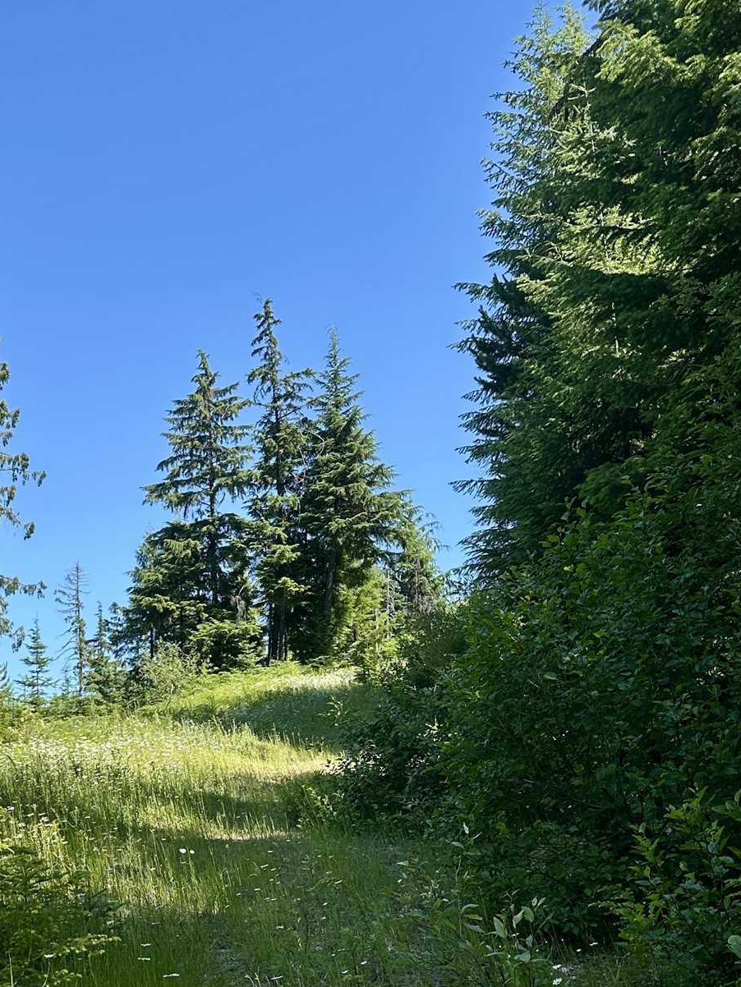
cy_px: 728
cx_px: 168
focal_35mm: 46
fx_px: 1312
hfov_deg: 30.9
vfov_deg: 40.2
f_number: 1.78
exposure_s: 1/1517
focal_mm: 6.86
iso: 80
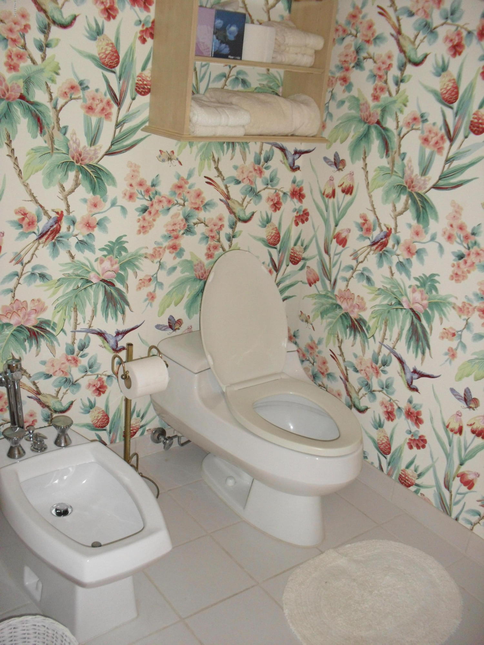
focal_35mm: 35
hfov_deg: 40.7
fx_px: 652
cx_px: 242
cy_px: 322
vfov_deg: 52.6
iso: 200
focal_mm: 6.3
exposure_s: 1/45
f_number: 3.2
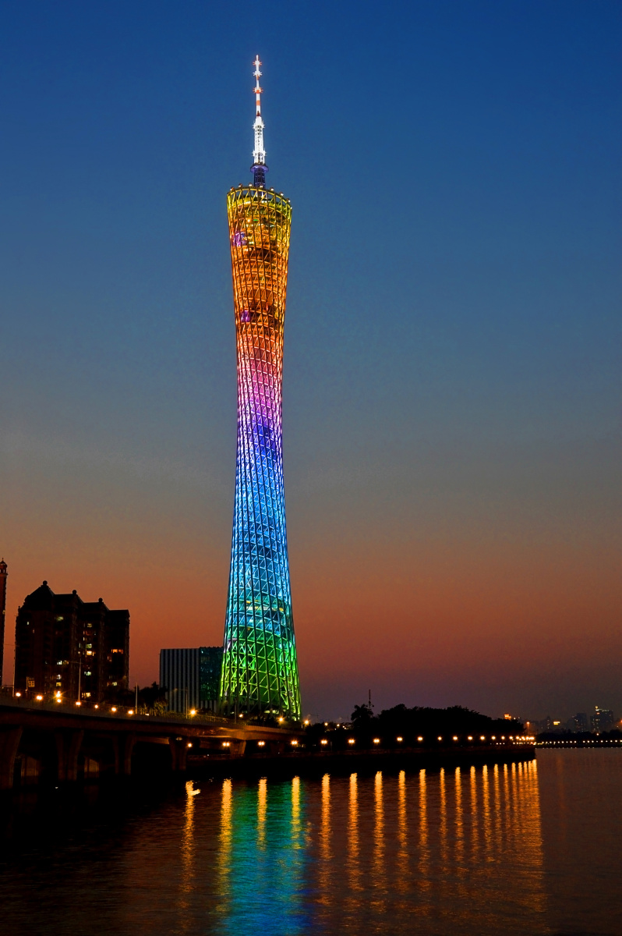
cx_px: 311
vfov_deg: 46.4
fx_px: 1090
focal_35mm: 42
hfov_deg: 31.8
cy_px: 468
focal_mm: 28
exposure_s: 1.3
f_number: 9
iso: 400
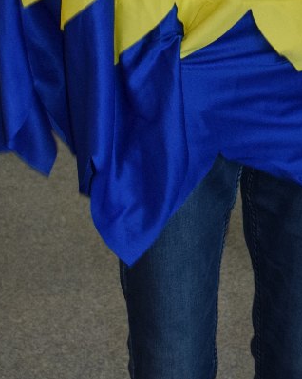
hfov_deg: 11.0
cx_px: 355
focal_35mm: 138
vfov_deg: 13.4
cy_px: -134
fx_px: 1543
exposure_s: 1/100
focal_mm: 26
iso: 800
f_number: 5
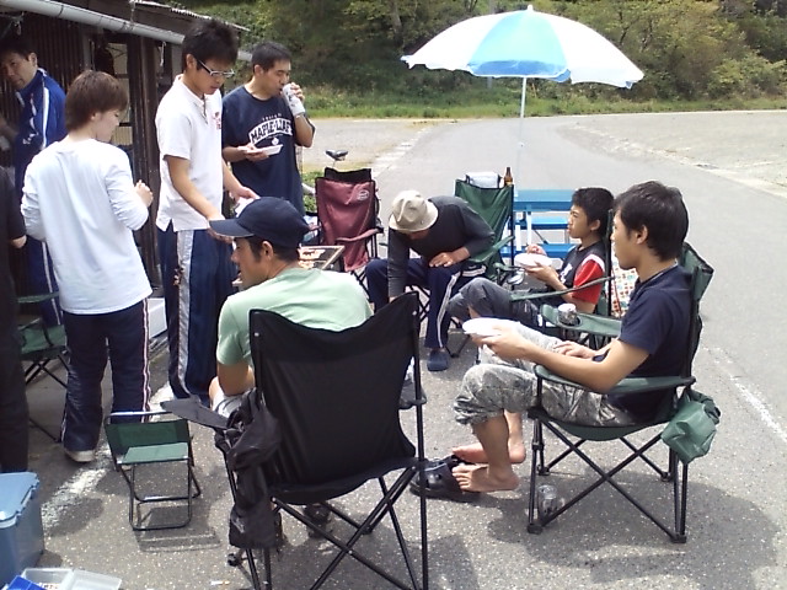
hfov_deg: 61.7
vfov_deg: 48.2
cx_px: 394
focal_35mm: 29
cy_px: 295
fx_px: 659
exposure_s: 1/400
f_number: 3.5
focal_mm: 3.73
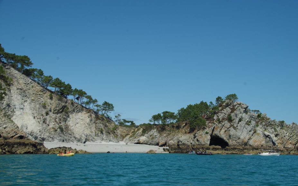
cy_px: 108
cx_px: 165
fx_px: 422
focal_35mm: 52
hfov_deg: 38.8
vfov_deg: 24.8
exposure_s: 1/160
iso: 200
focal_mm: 31
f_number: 11
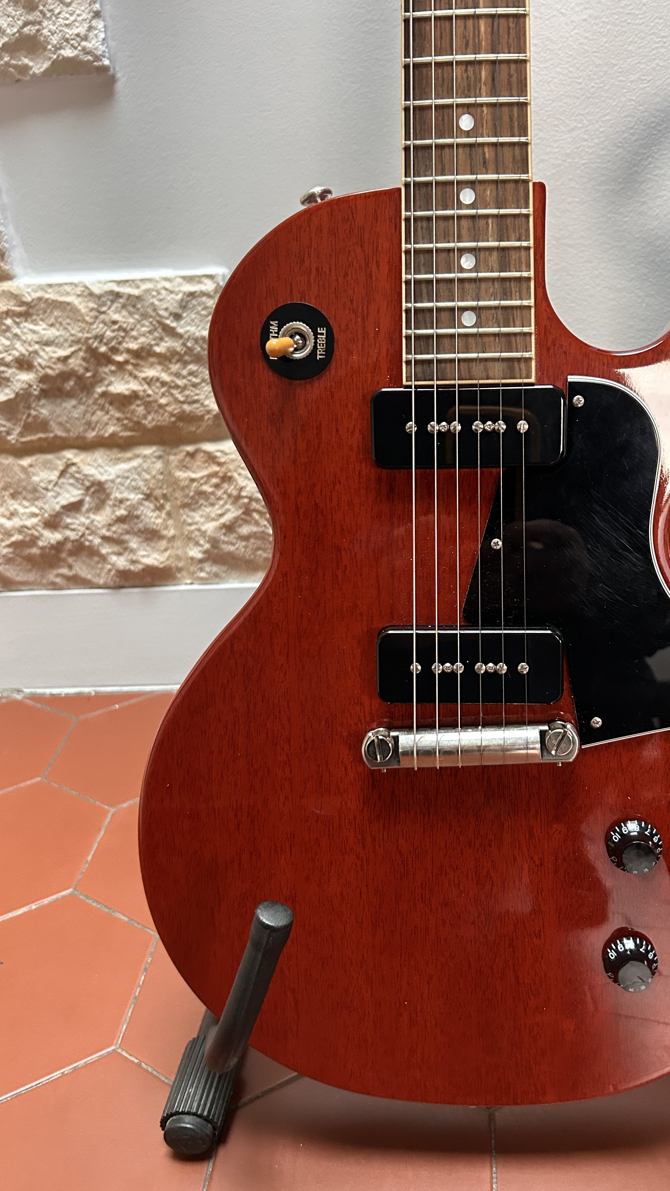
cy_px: 582
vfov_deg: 66.1
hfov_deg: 39.8
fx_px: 916
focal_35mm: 29
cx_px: 440
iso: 400
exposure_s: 1/60
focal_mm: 5.7
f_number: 1.5
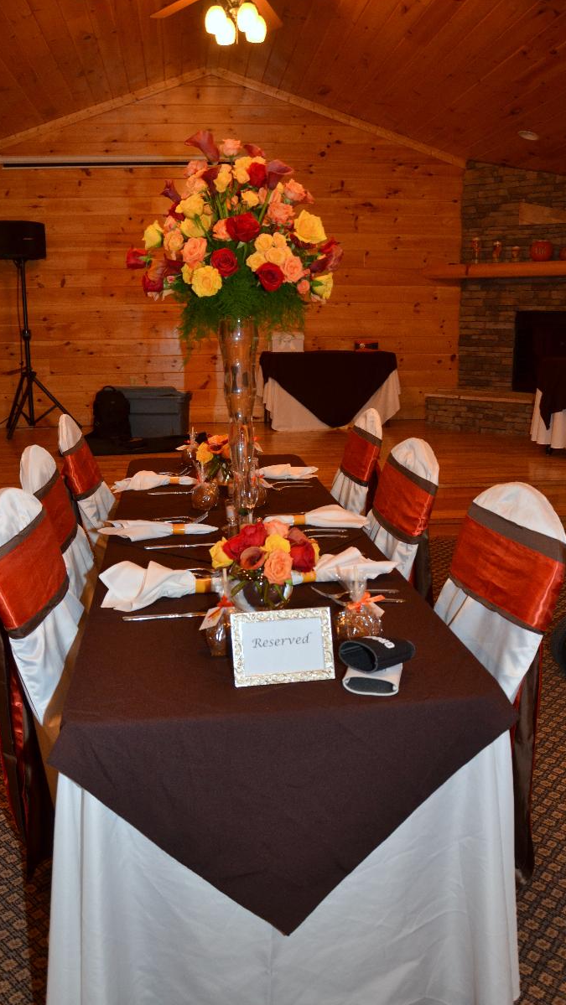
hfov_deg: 40.2
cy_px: 495
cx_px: 271
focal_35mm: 29
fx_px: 773
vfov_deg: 66.1
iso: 800
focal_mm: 18
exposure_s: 1/60
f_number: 4
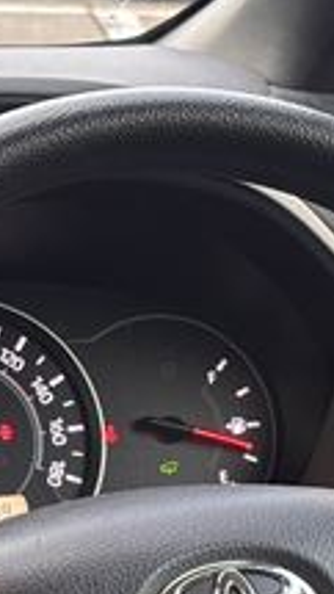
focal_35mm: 169
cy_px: 608
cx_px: -63
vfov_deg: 12.6
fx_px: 2660
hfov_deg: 7.1
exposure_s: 1/41
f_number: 1.6
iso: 160
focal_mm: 5.96
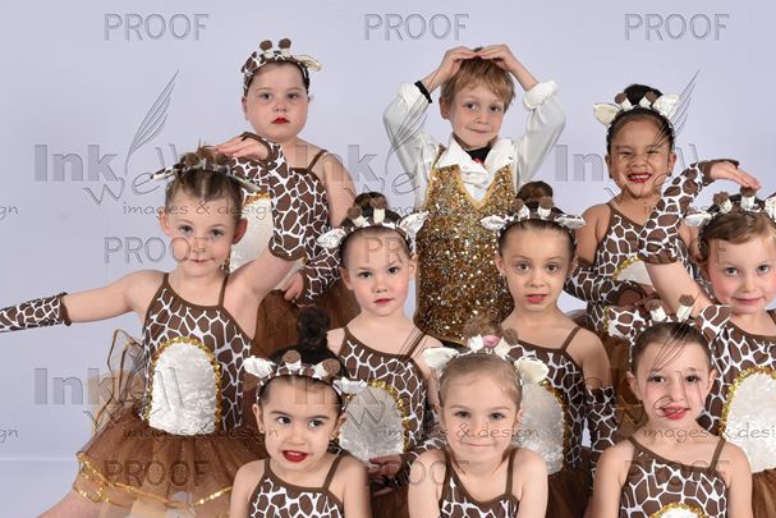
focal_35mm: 58
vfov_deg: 23.4
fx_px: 1250
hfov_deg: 34.4
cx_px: 468
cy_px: 307
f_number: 8
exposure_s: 1/200
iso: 250
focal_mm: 32
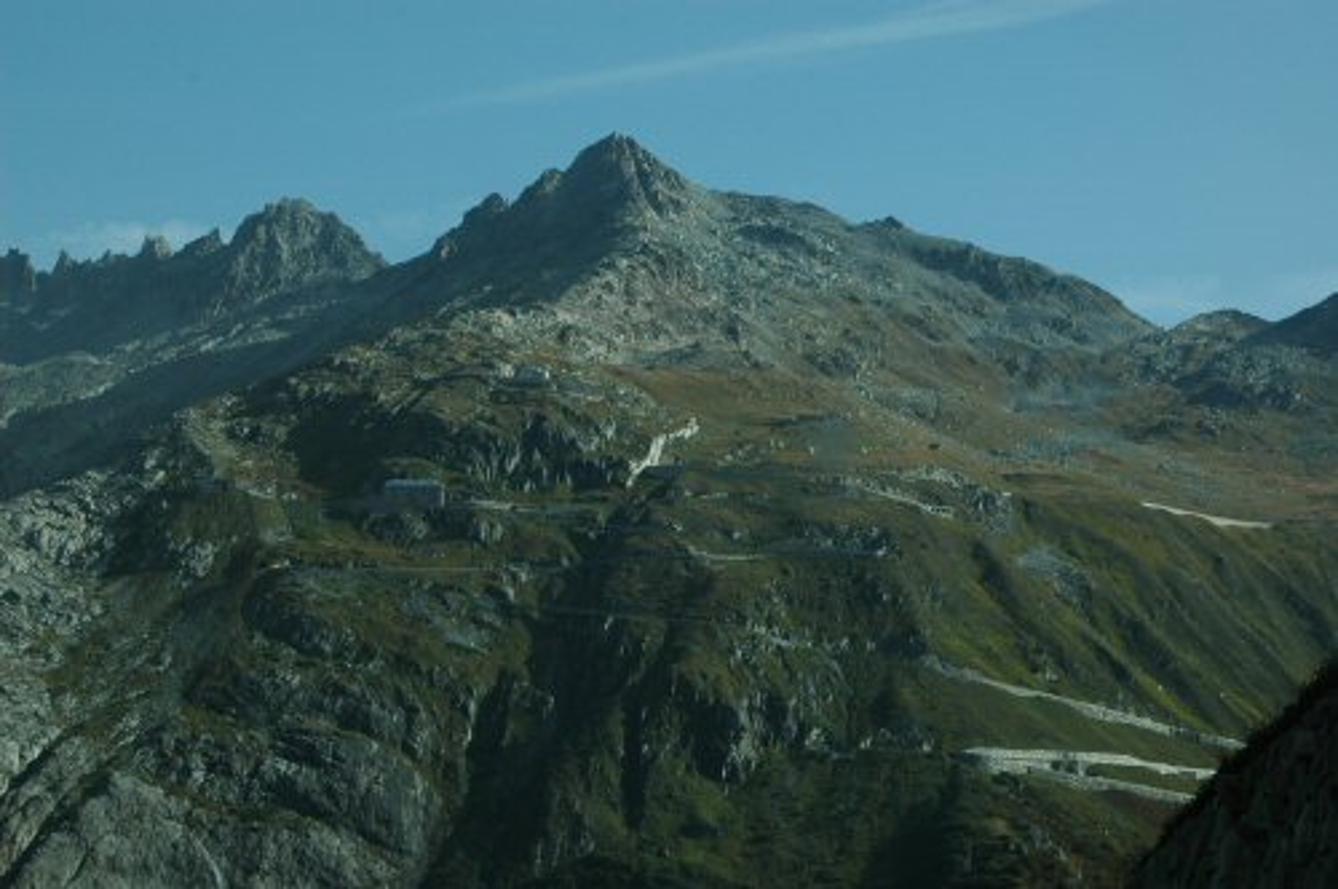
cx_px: 669
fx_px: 3341
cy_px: 444
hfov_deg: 22.6
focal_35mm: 90
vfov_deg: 15.1
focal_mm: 60
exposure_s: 1/400
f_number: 8
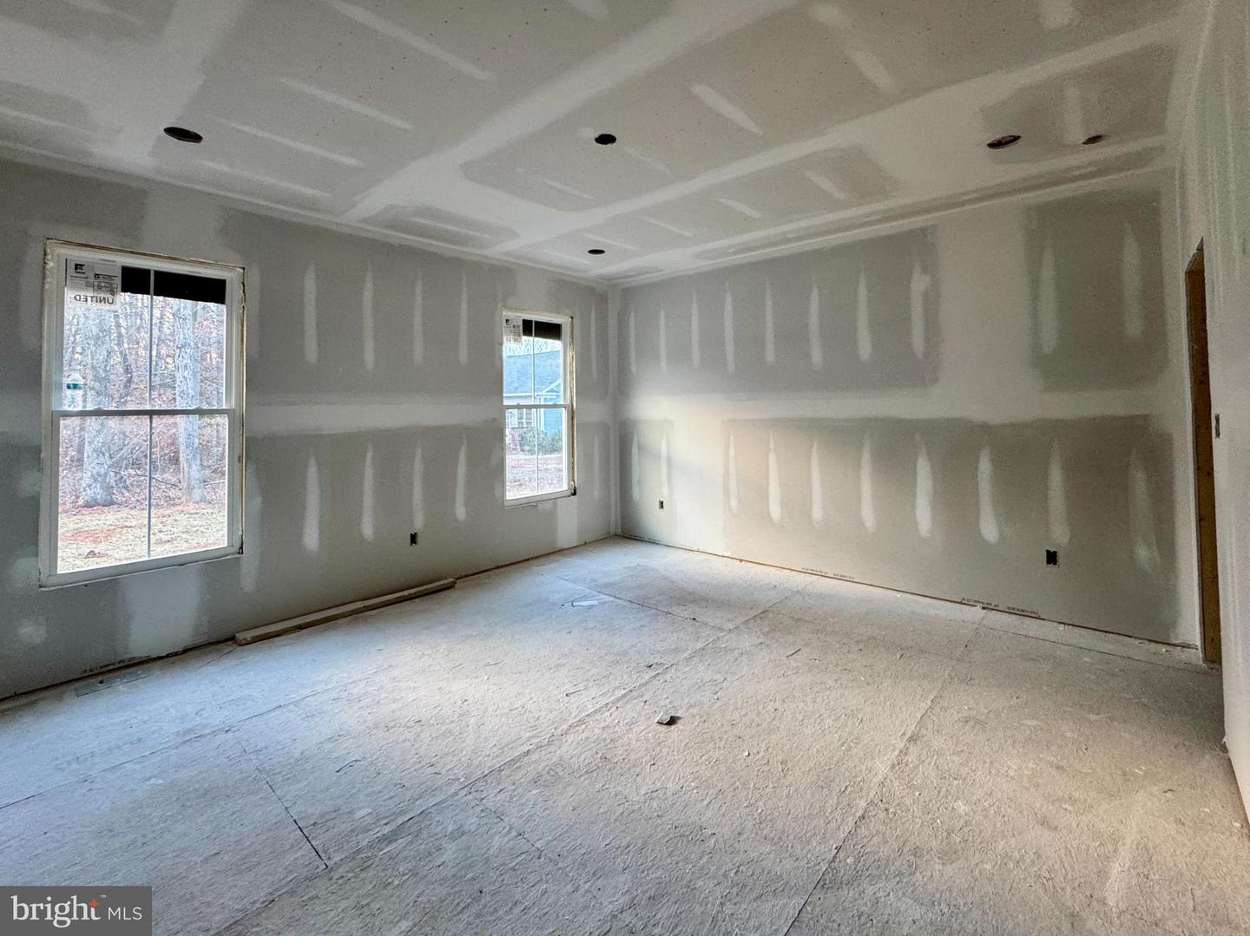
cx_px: 625
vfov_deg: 85.6
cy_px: 468
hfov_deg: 102.1
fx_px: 505
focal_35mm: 14
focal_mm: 2.22
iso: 200
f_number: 2.2
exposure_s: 1/99
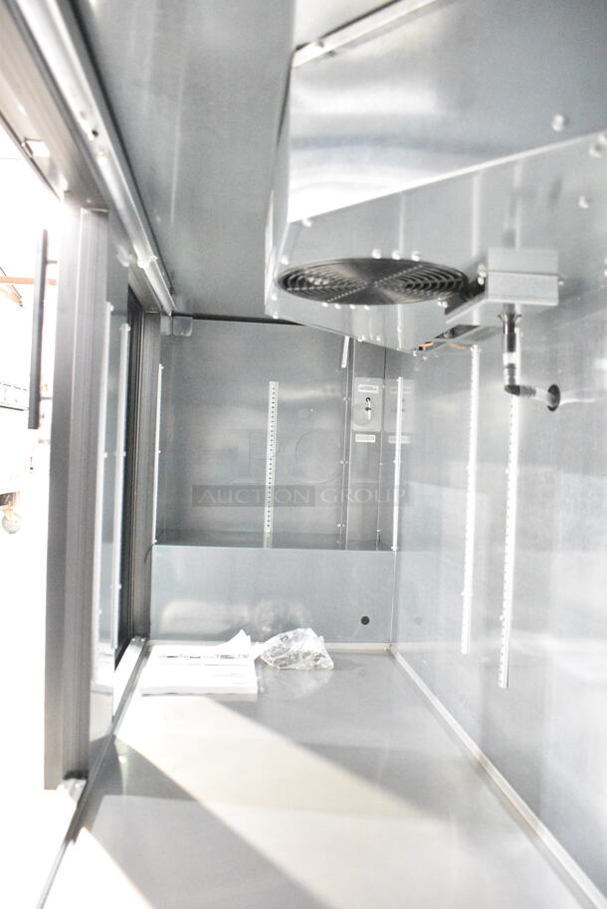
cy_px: 454
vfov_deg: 67.3
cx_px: 304
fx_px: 682
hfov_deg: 48.0
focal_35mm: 27
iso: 14400
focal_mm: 18
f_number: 3.5
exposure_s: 1/30
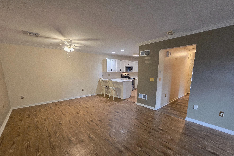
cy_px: 90
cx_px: 117
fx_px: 91
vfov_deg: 80.7
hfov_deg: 104.2
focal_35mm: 14
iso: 320
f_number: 2.2
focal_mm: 2.2
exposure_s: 1/60.2
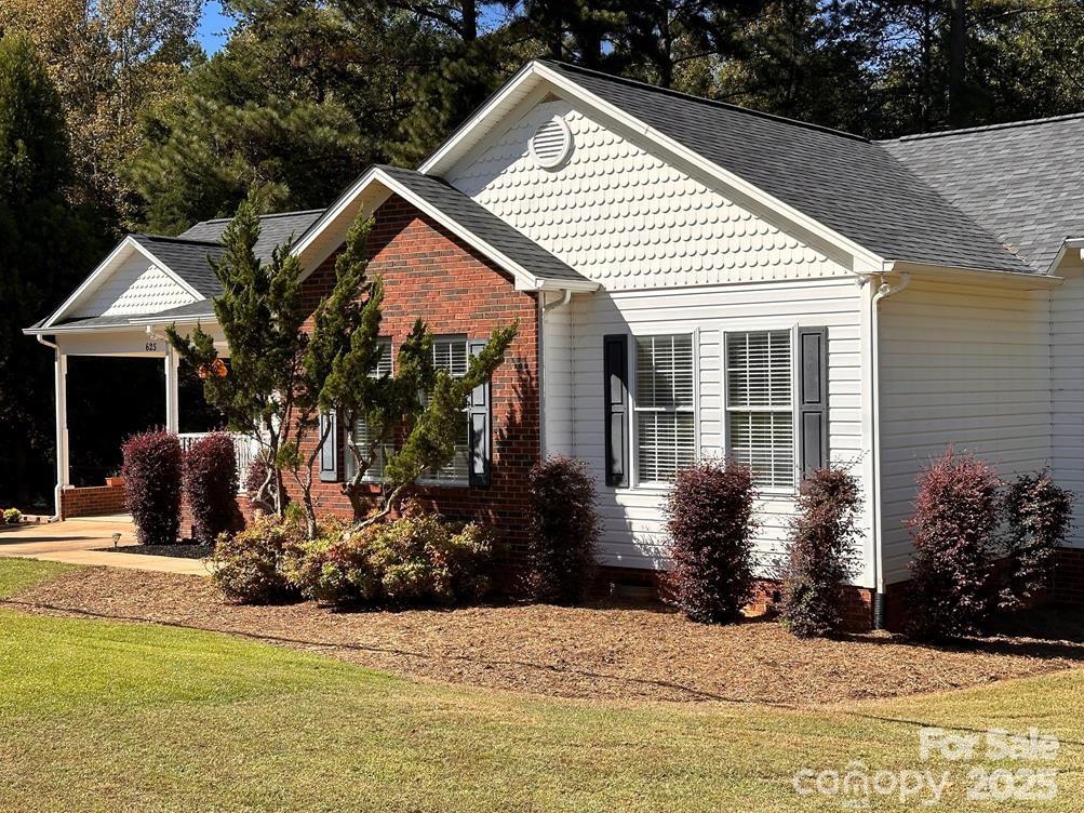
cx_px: 545
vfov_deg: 29.7
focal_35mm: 49
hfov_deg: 38.9
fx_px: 1534
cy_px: 414
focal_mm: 6.86
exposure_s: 1/3731
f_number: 1.78
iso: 64
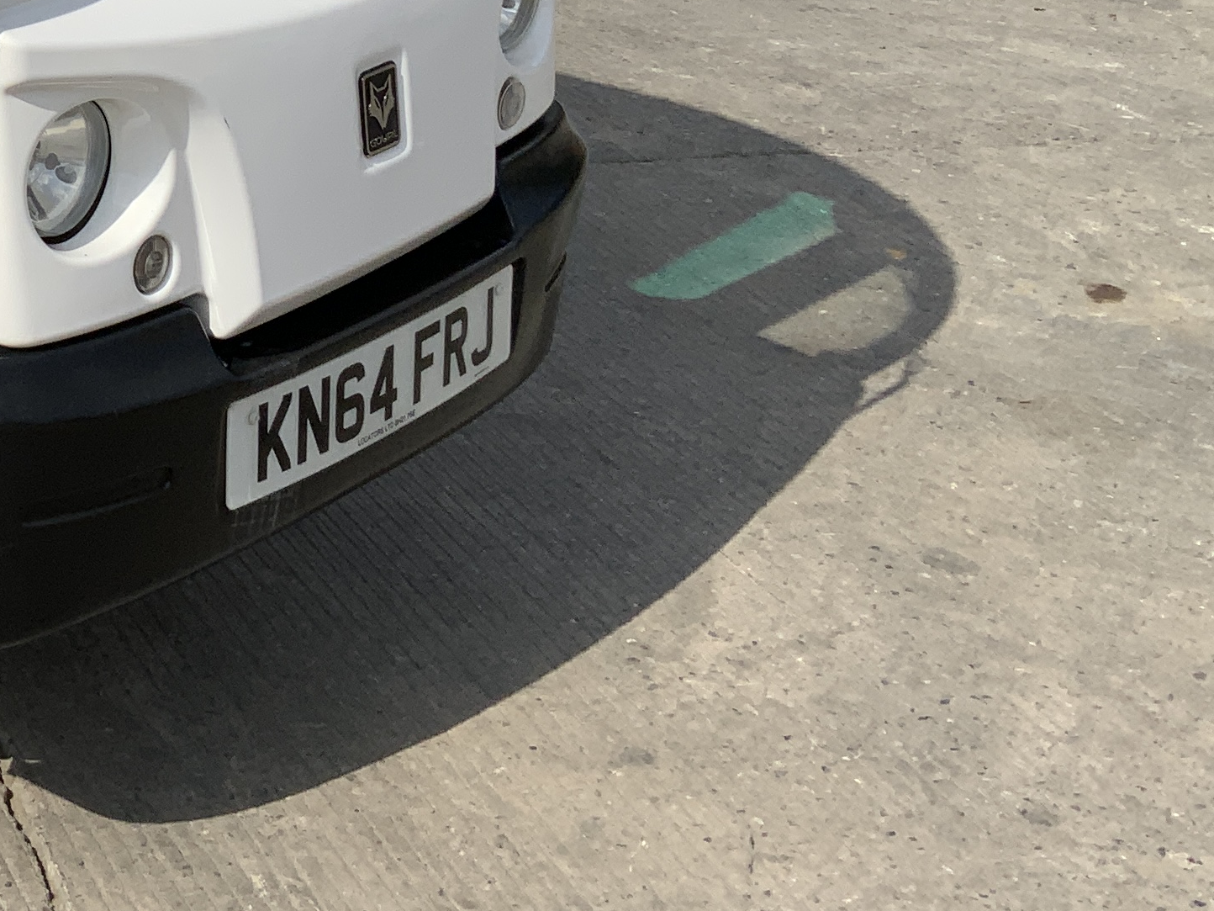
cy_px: -201
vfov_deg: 17.3
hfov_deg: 22.2
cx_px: -251
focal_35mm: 81
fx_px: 2841
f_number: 1.8
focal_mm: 3
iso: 20
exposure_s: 1/3322
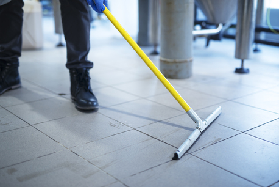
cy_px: 94
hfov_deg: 39.6
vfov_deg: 27.0
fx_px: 388
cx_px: 140
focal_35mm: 50
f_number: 1.8
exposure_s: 1/200
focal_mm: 50
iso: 500
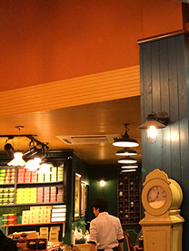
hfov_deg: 21.8
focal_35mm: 65
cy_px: 91
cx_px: 191
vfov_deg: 29.7
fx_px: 473
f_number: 2.2
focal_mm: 4.12
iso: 200
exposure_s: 1/30
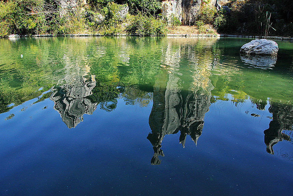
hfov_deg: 65.5
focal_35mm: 28
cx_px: 144
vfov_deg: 46.4
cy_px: 95
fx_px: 228
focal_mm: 18
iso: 200
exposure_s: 1/800
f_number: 5.6
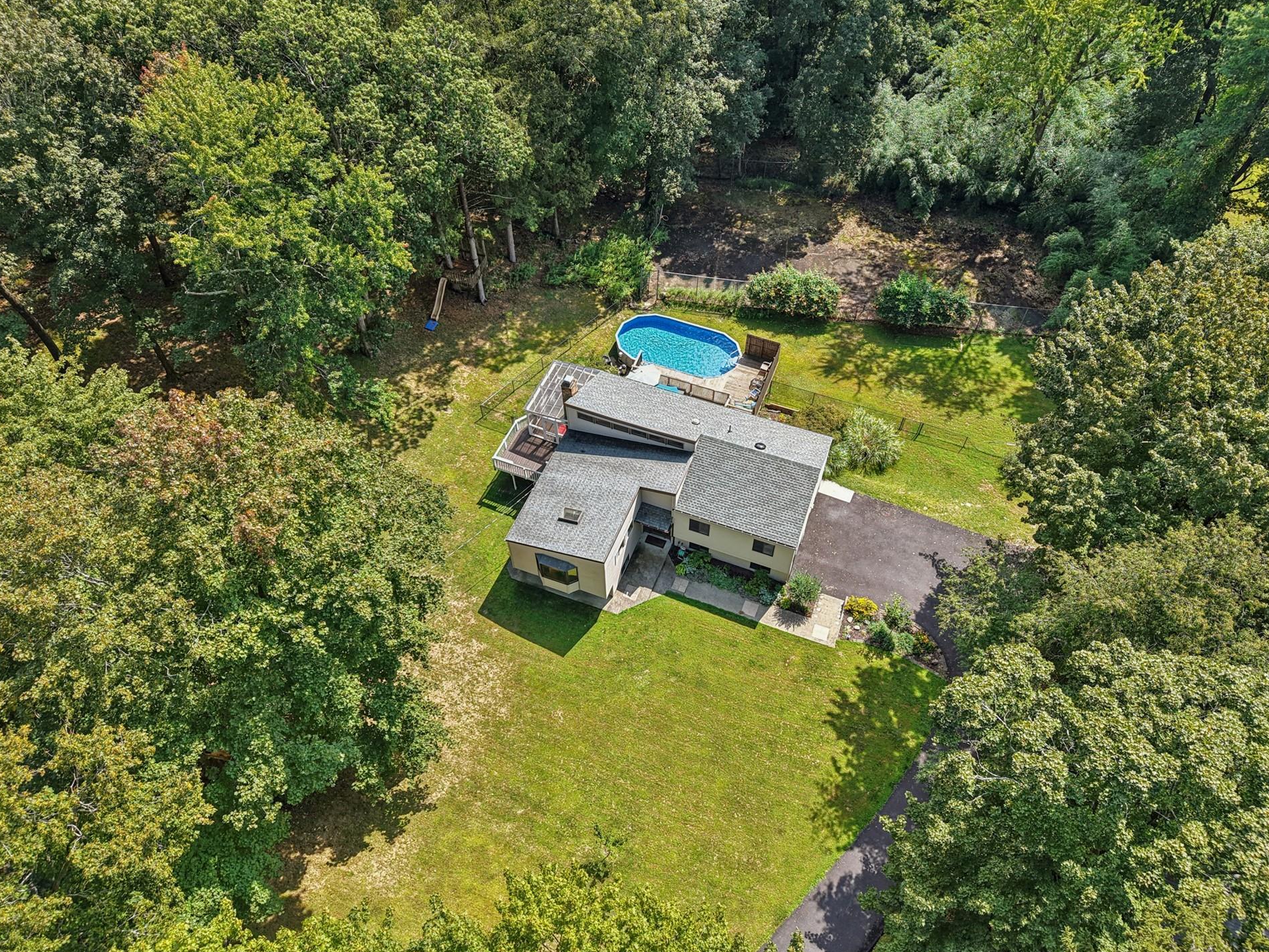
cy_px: 481
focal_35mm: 26
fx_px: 953
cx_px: 660
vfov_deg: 53.1
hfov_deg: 67.3
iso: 130
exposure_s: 1/1000
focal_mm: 8.67
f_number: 1.8
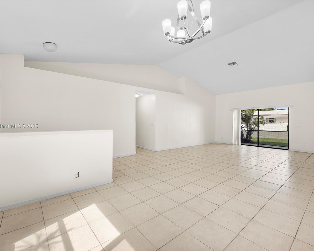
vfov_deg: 80.4
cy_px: 126
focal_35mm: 16
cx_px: 153
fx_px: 149
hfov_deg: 93.1
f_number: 8
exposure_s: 1/2.5
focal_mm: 14
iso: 64
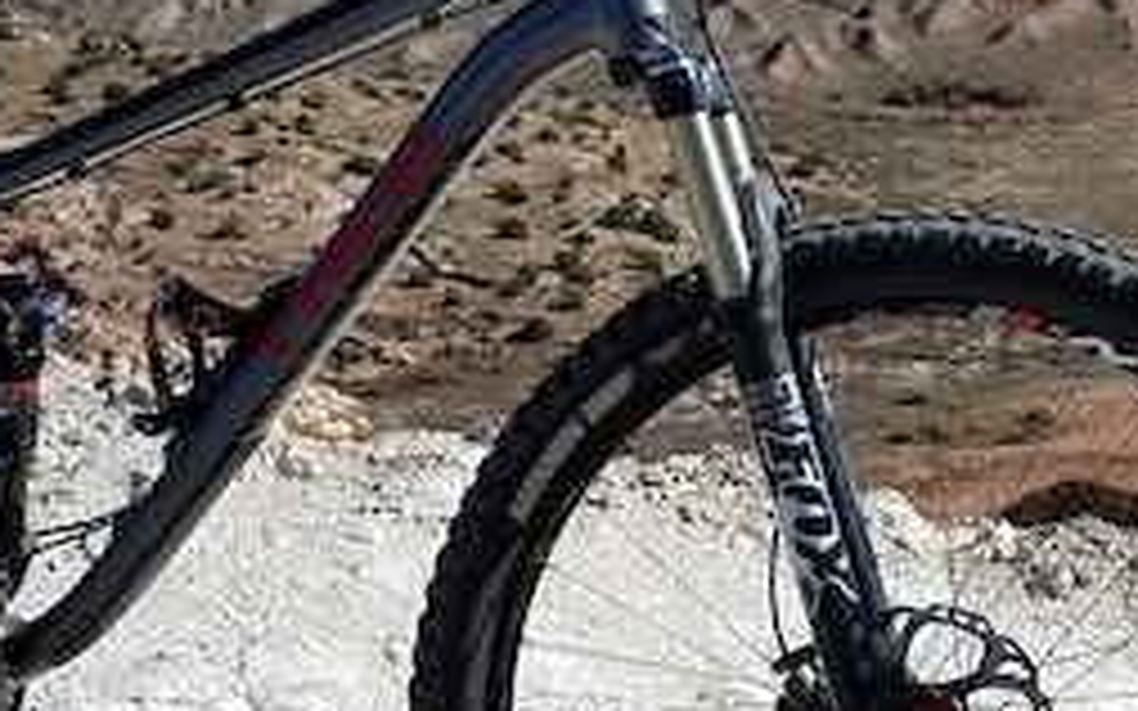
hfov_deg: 23.7
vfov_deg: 14.9
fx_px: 2698
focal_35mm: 87
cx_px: 733
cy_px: 176
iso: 50
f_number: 1.7
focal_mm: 4.2
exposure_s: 1/4160
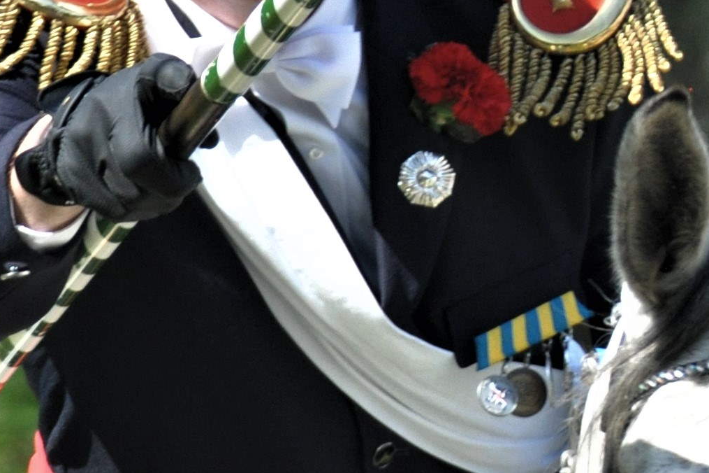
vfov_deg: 2.2
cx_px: 254
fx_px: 12285
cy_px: -51
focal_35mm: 624
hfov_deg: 3.3
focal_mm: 130
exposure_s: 1/1250
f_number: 5
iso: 800
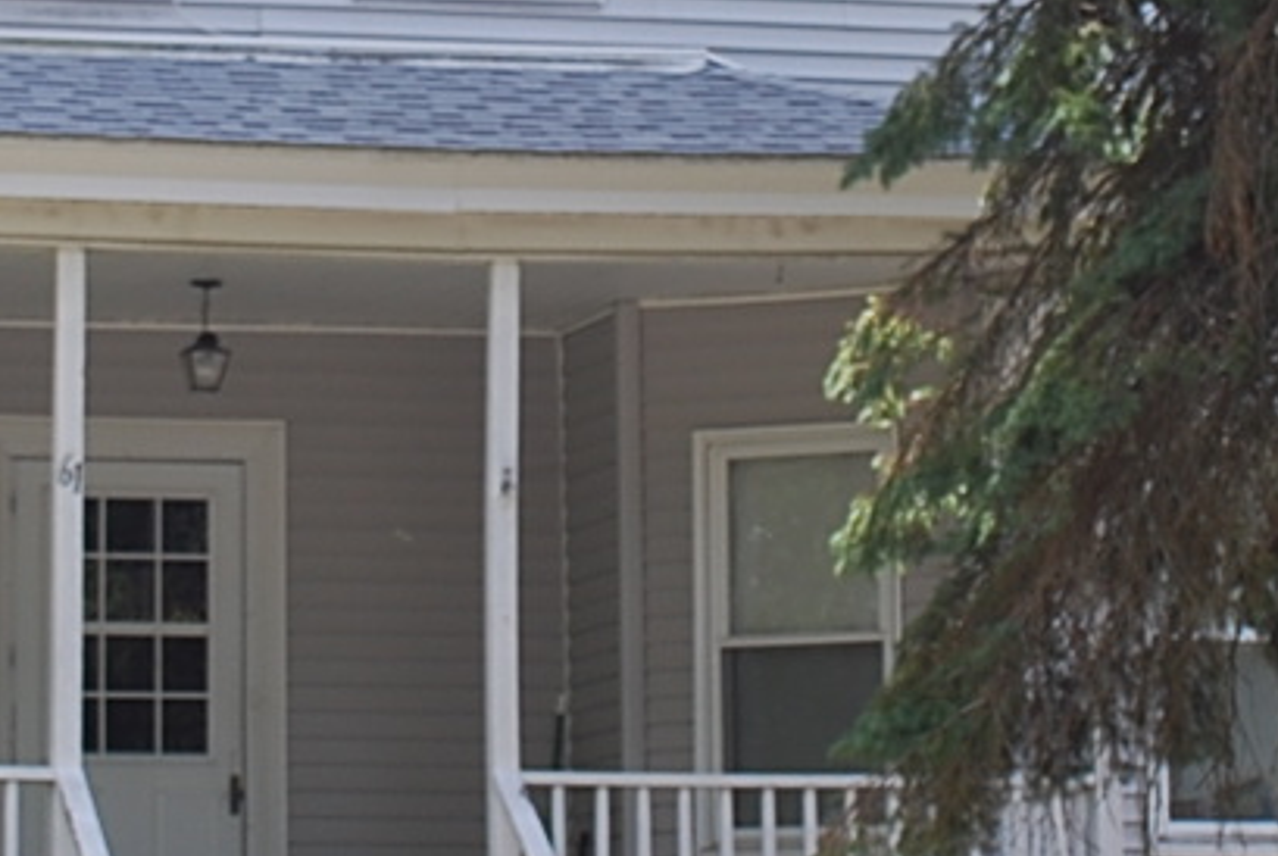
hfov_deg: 10.3
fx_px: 7075
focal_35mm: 199
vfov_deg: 6.9
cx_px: 497
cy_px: 116
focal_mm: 28
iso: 100
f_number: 4
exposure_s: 1/200
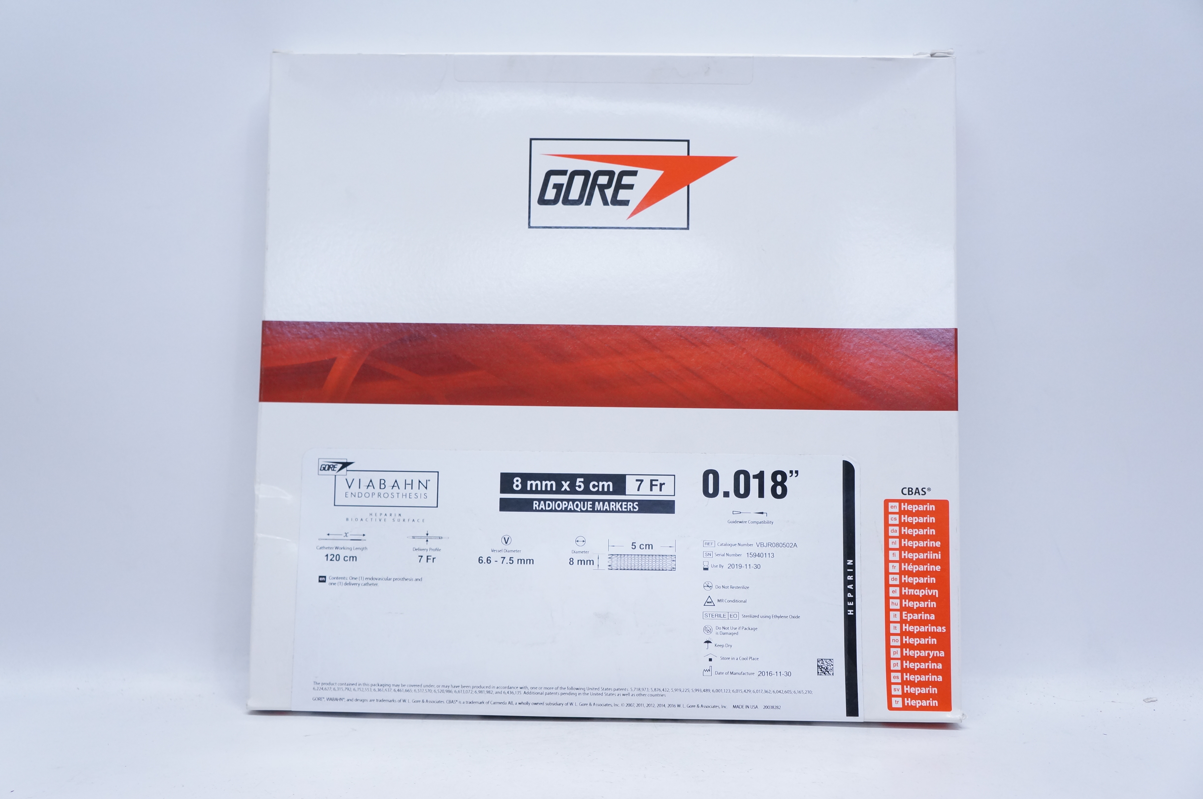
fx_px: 1152
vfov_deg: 38.3
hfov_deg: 55.2
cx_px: 602
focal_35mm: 34
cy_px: 400
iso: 800
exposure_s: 1/100
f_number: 5
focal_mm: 23
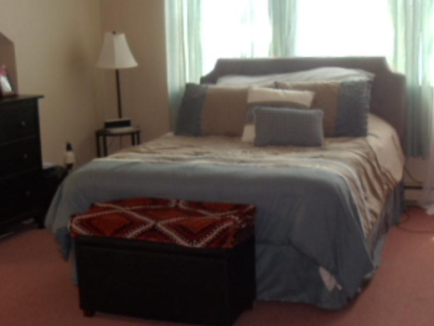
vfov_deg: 18.2
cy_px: 199
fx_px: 1016
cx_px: 190
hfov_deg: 24.1
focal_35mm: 81
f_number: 3.5
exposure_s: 1/30
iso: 100
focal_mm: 6
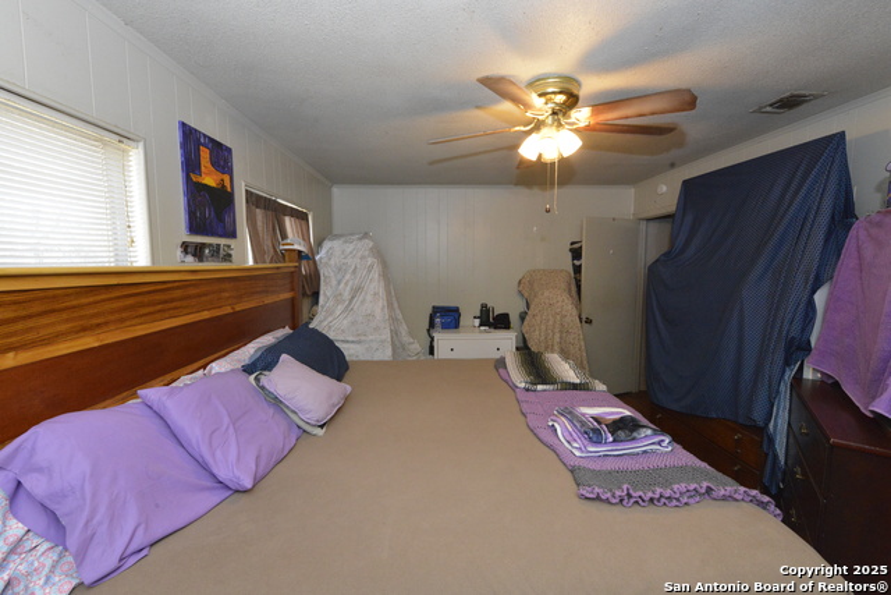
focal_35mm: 14
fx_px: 347
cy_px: 298
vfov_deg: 81.2
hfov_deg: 104.2
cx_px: 446
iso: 6400
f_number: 11
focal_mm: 14
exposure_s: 1/60
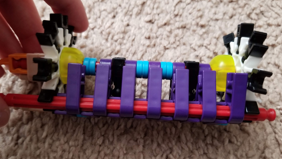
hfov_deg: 66.1
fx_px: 217
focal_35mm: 29
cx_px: 139
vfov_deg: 40.0
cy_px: 96
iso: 320
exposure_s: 1/10
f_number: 1.7
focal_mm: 4.25
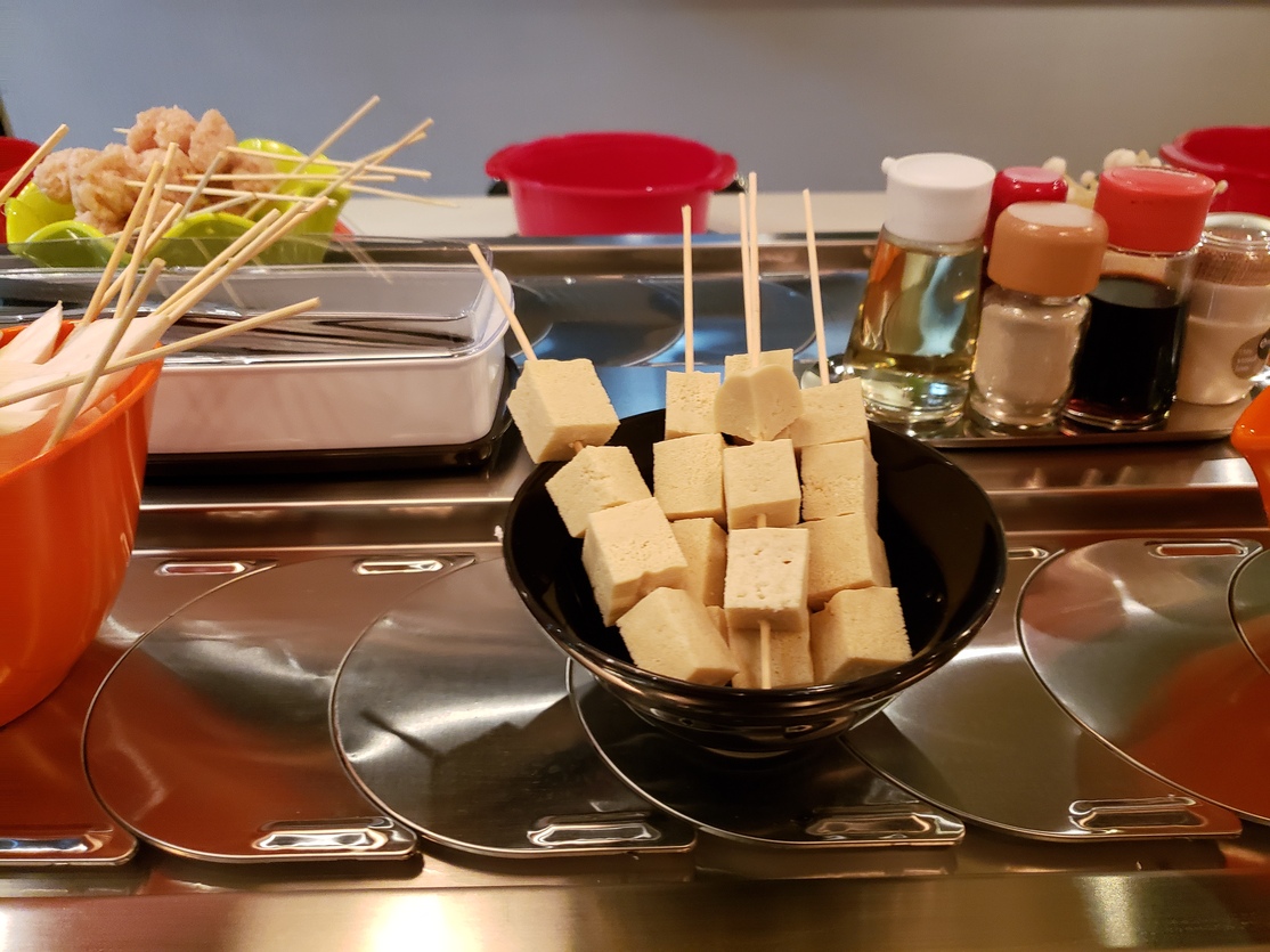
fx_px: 954
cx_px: 635
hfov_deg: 67.3
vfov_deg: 53.0
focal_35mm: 26
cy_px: 476
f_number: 1.5
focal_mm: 4.3
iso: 500
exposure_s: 1/100
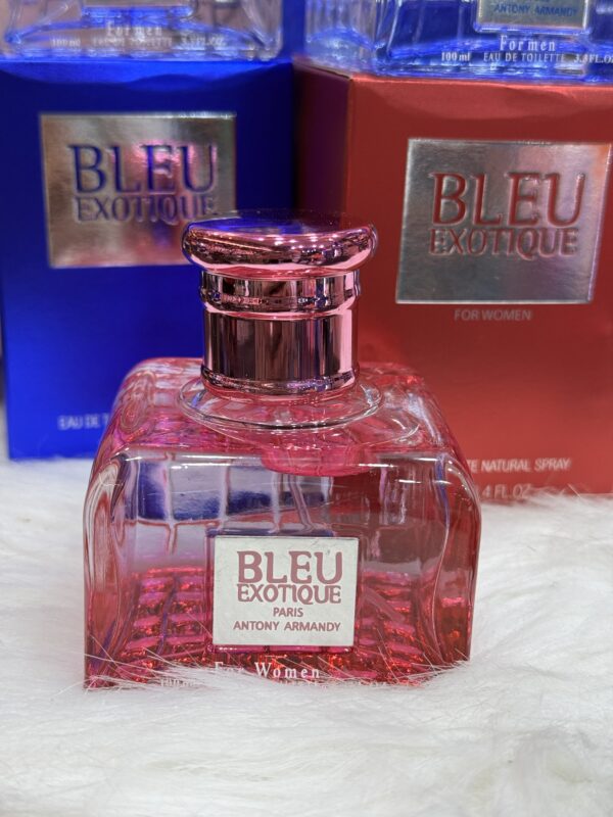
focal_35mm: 48
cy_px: 408
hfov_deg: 30.3
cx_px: 306
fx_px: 1133
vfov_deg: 39.7
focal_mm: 6.76
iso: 100
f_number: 1.78
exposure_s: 1/100
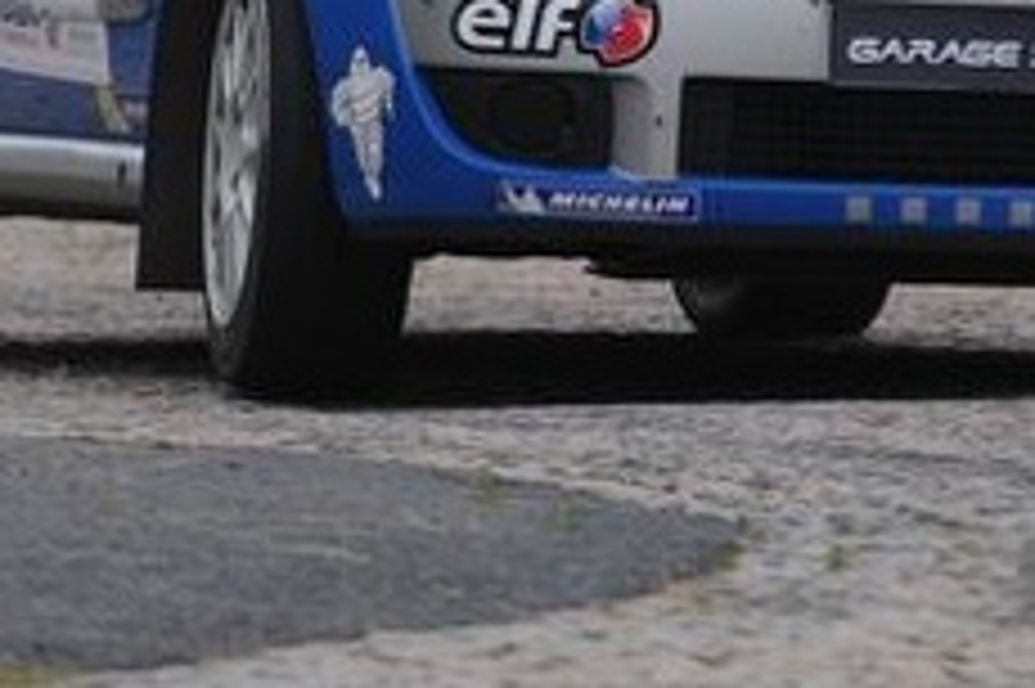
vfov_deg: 1.4
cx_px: 698
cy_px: -429
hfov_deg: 2.1
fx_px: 28922
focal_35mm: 1007
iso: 320
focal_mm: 195
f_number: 16
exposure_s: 1/800
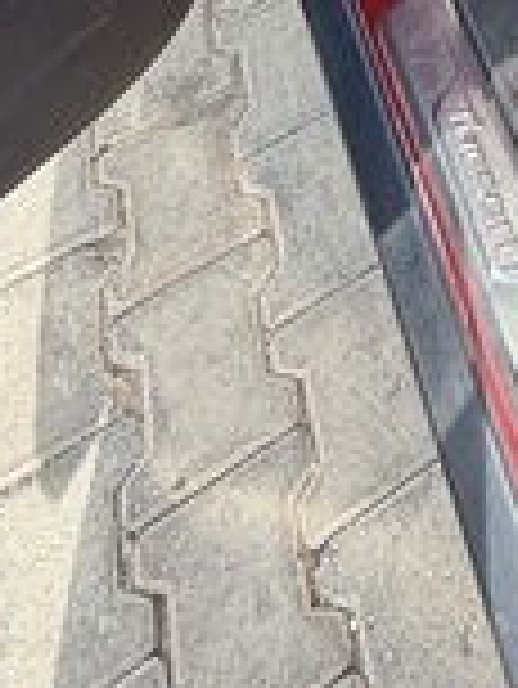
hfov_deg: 21.5
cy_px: -526
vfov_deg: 22.3
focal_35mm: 55
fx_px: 1096
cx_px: 811
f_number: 2.2
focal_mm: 2.22
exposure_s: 1/310
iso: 50
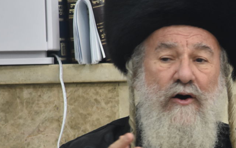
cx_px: 205
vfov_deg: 1.8
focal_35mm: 730
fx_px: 4695
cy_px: 109
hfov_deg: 2.9
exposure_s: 1/125
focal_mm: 220
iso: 1250
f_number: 5.6
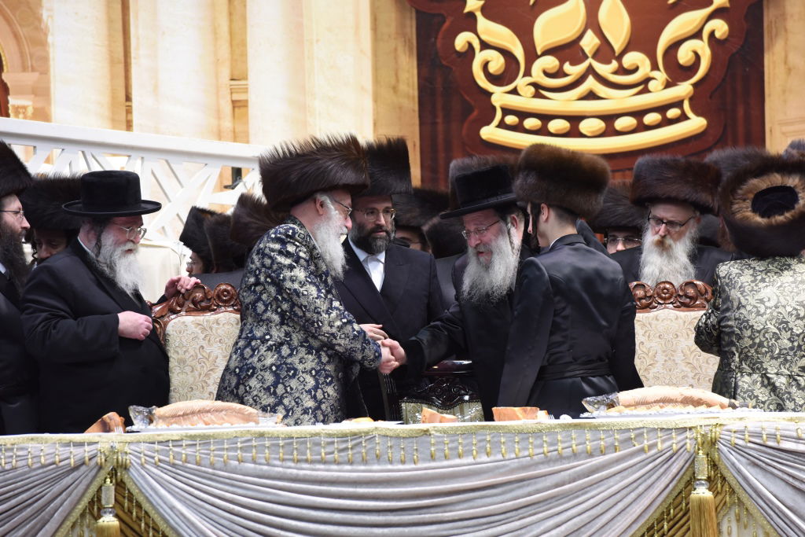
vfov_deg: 6.9
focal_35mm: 200
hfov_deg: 10.3
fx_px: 4473
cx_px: 402
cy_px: 268
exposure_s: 1/125
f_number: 5.6
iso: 2000
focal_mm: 200
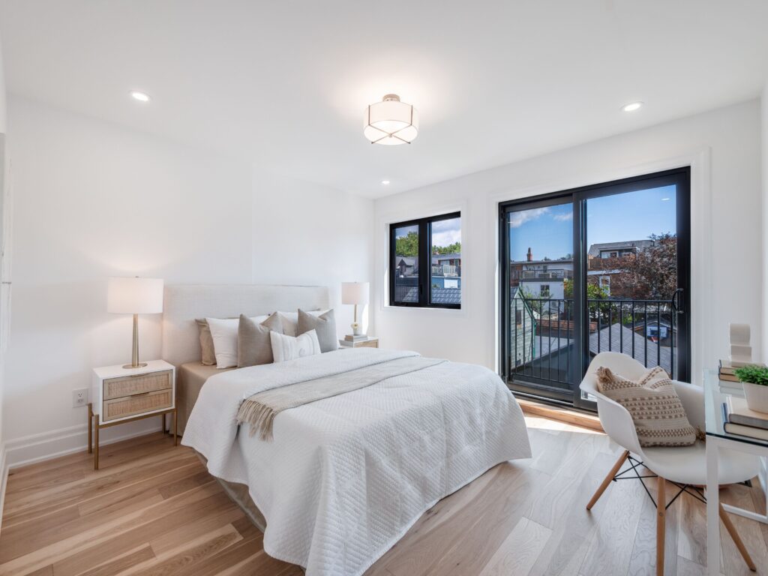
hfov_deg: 102.1
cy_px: 288
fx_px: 311
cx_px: 384
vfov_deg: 85.7
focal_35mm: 14
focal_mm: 7
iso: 200
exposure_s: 1/2500
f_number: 4
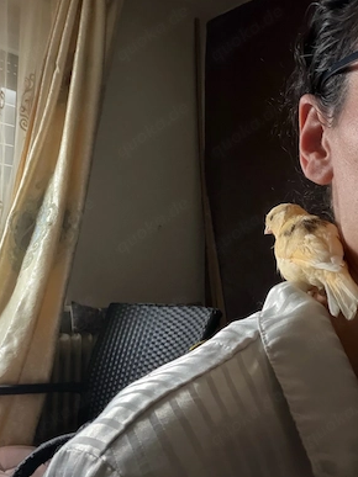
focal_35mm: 31
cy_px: 239
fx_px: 428
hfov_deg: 45.4
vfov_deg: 58.4
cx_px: 179
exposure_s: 1/25
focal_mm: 2.71
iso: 640
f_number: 1.9
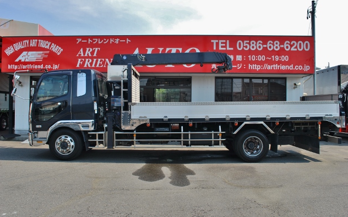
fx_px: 294
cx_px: 173
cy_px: 102
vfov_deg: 40.6
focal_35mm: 31
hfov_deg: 61.2
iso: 100
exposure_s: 1/160
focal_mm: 20
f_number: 6.3
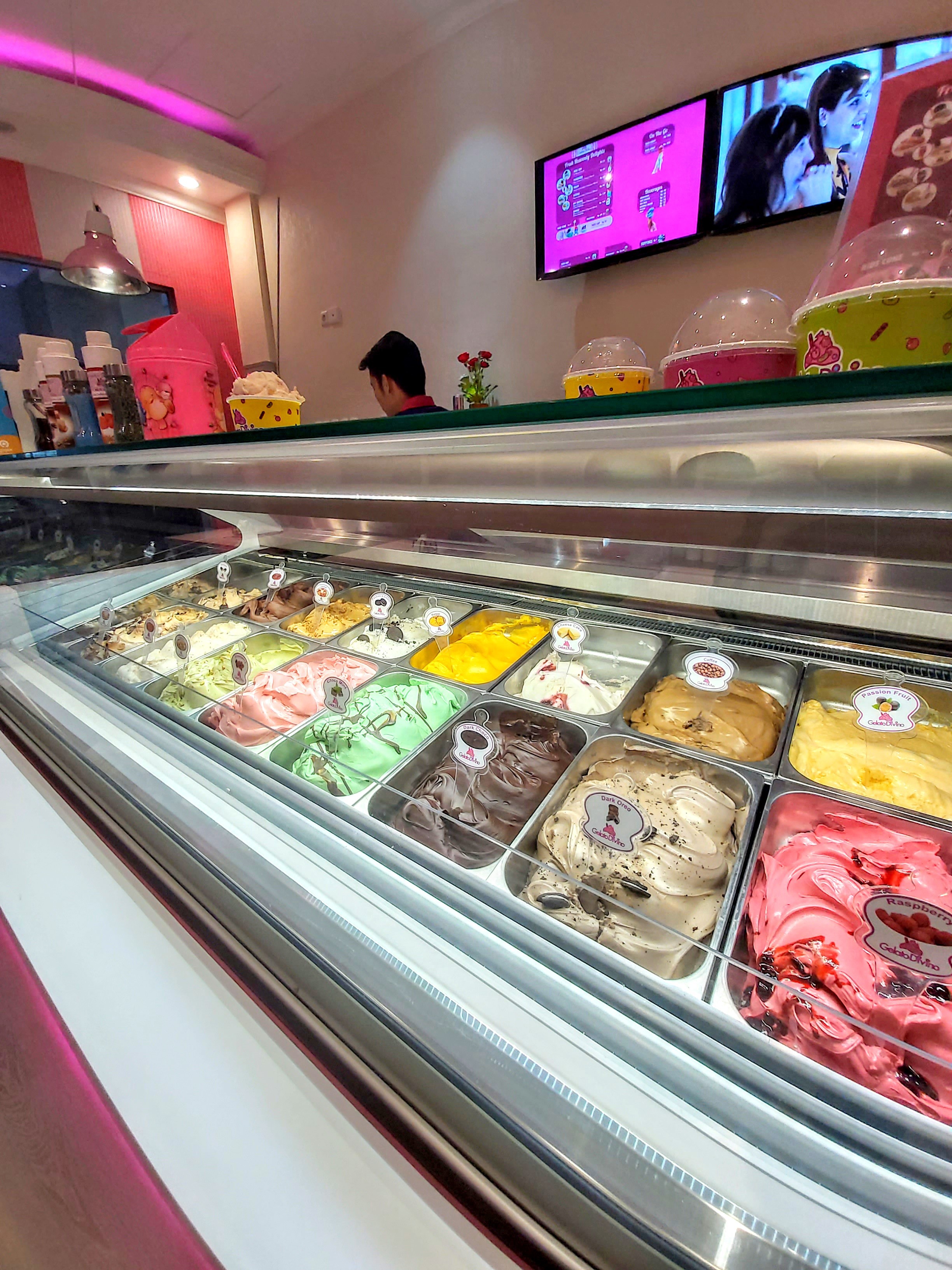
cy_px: 635
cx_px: 476
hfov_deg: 94.5
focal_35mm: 12
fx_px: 440
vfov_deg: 110.5
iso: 80
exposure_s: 1/100
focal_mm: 1.42
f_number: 2.2
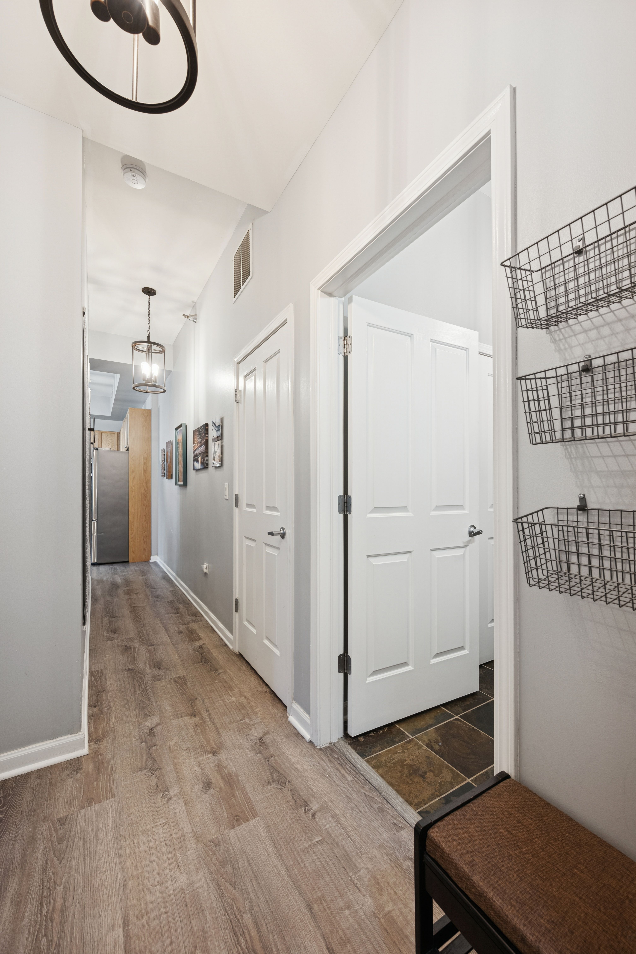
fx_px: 371
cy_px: 477
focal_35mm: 14
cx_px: 318
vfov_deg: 104.3
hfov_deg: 81.2
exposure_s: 1/15
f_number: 8
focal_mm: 14
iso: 400
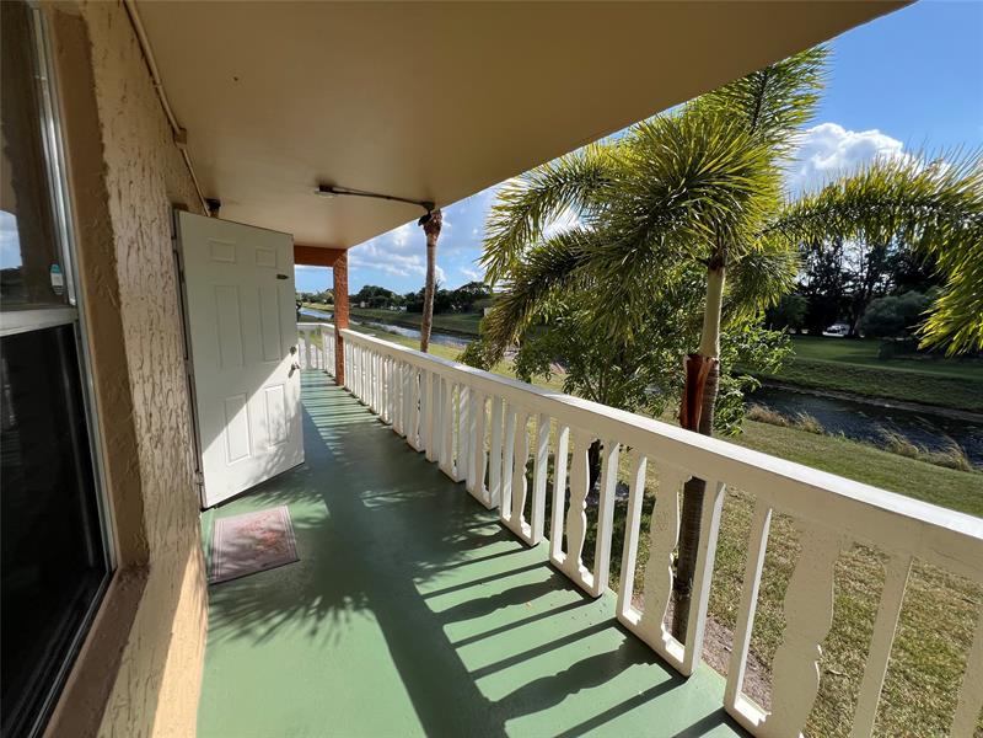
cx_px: 492
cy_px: 369
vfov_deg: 89.9
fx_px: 369
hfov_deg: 106.2
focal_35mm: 13
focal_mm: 1.57
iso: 32
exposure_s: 1/968
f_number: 1.8
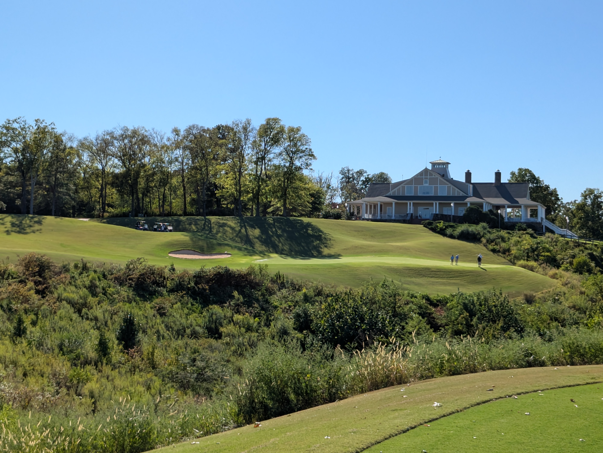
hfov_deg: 38.9
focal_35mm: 49
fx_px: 854
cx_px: 302
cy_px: 226
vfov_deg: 29.7
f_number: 1.7
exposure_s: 1/2667
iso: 45
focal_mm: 4.53
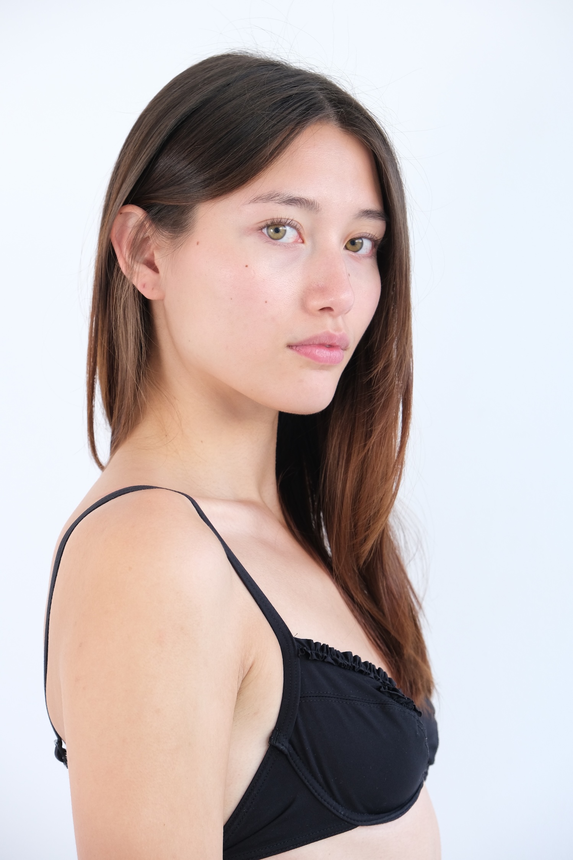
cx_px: 286
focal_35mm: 83
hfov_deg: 16.5
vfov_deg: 24.5
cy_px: 430
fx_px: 1981
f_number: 5
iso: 800
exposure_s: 1/125
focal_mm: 55
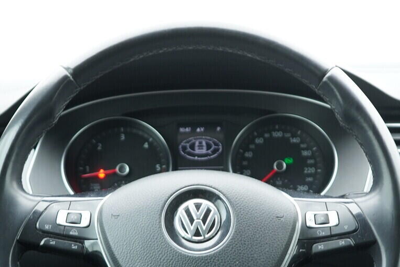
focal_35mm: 68
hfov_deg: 29.6
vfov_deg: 19.7
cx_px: 235
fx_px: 755
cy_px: 230
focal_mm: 24
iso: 400
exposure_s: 1/40
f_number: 2.8
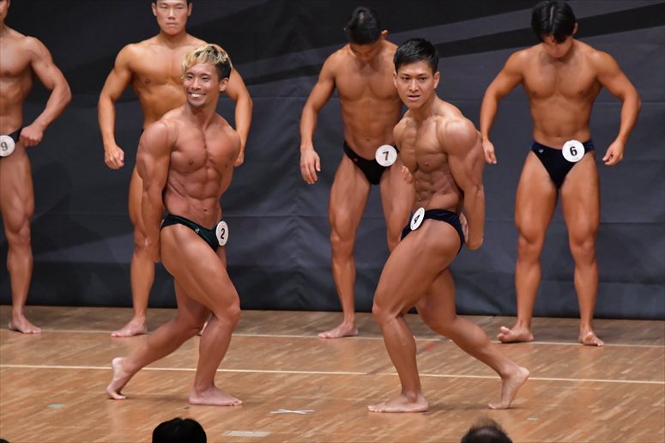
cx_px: 332
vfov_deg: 4.4
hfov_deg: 6.5
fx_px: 5816
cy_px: 222
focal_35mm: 315
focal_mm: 210
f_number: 5.6
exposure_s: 1/400
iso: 6400
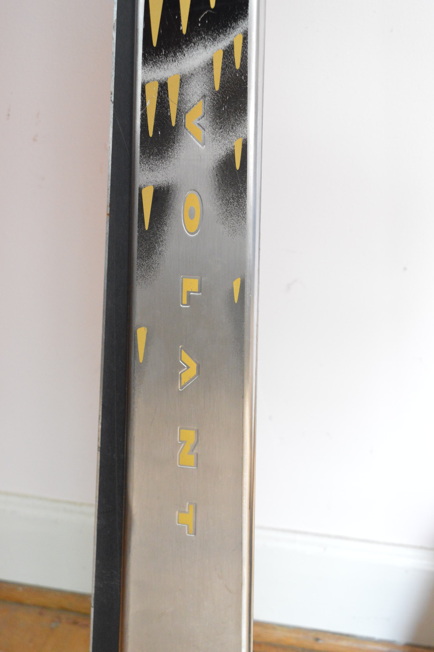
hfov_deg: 28.9
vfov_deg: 42.4
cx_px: 217
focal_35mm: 46
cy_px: 326
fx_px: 842
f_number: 5
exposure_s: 1/60
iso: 3200
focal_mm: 31
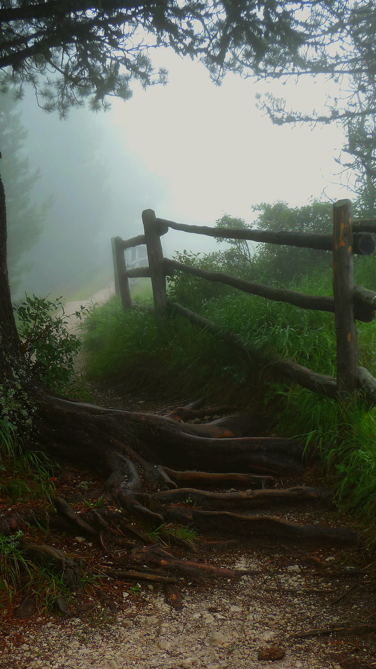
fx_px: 851
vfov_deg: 42.9
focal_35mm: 48
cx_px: 147
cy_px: 334
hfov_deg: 24.9
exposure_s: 1/40
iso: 100
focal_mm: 5.8
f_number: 3.2
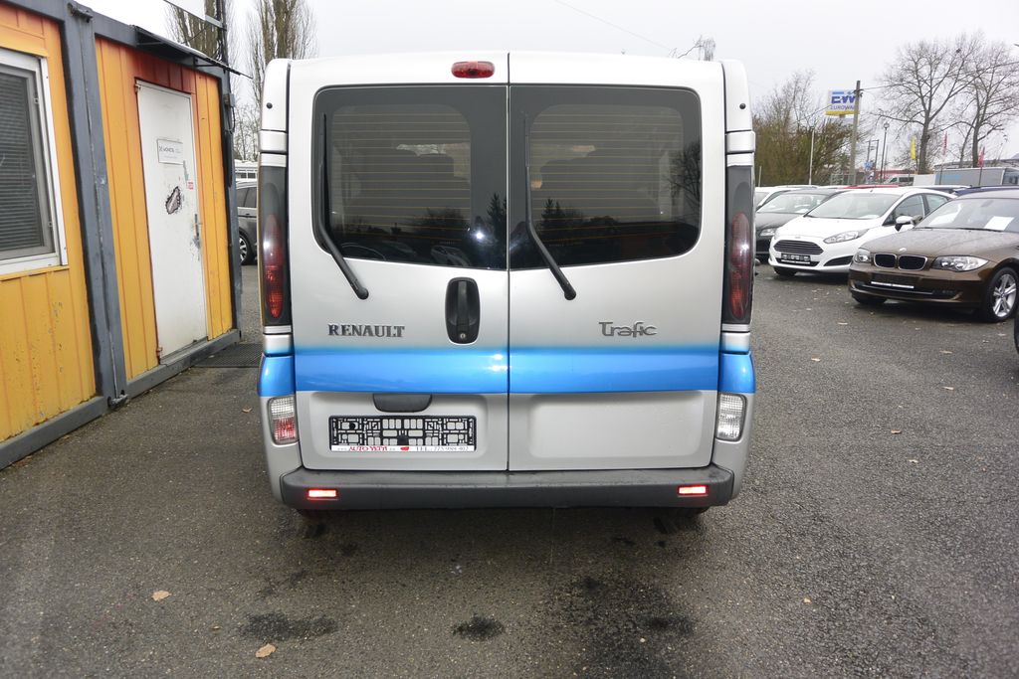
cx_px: 510
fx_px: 764
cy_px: 340
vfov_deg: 47.9
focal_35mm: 27
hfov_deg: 67.4
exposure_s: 1/200
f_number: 4
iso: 160
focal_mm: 10
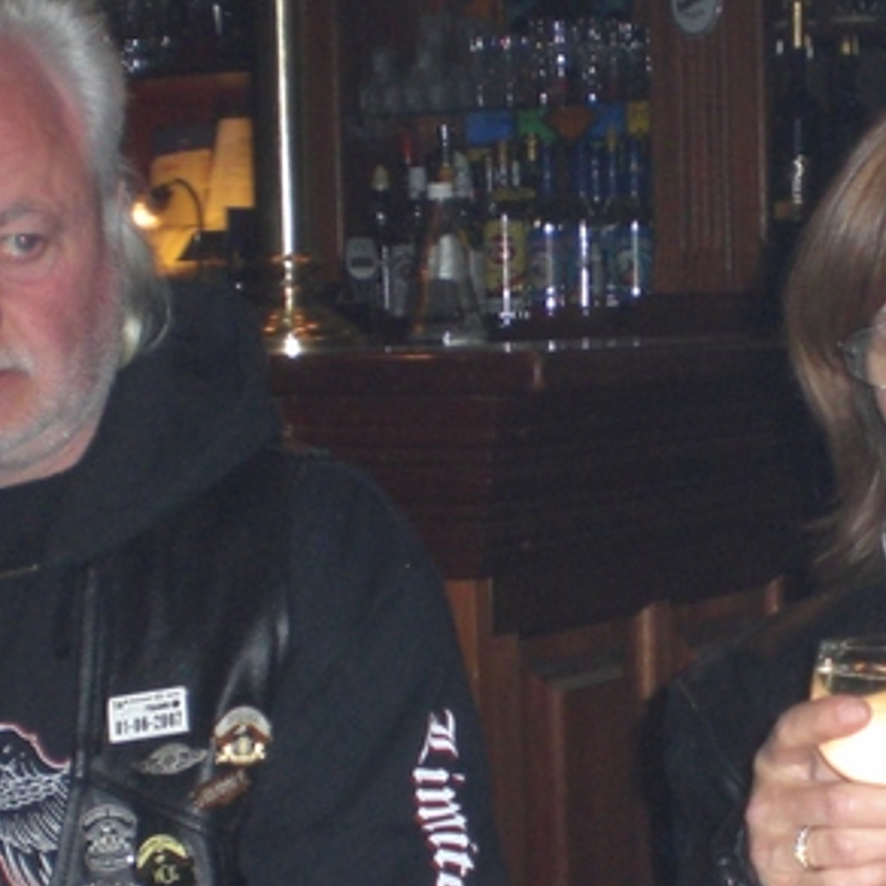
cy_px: 552
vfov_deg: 18.9
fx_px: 2664
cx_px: 543
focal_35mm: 92
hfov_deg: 18.9
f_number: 3.1
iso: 200
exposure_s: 1/60
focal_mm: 6.3
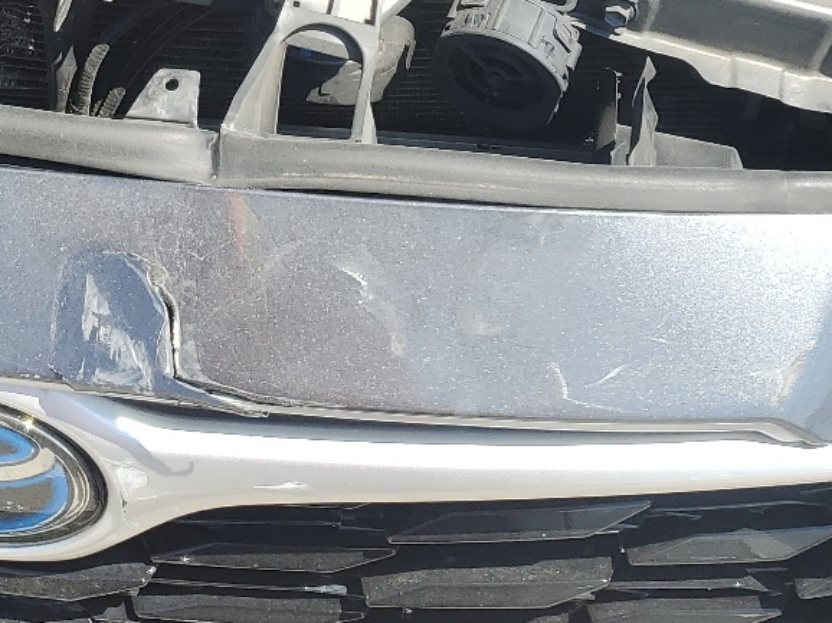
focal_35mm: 72
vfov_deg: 19.3
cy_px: -118
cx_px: 170
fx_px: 1730
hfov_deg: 26.6
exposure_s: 1/1429
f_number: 1.5
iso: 50
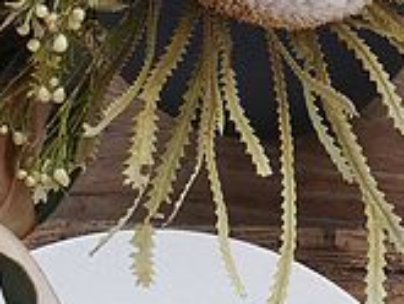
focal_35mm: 168
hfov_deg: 11.2
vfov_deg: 8.8
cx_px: 645
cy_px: 229
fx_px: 1962
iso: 800
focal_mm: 16
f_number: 5
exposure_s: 1/30
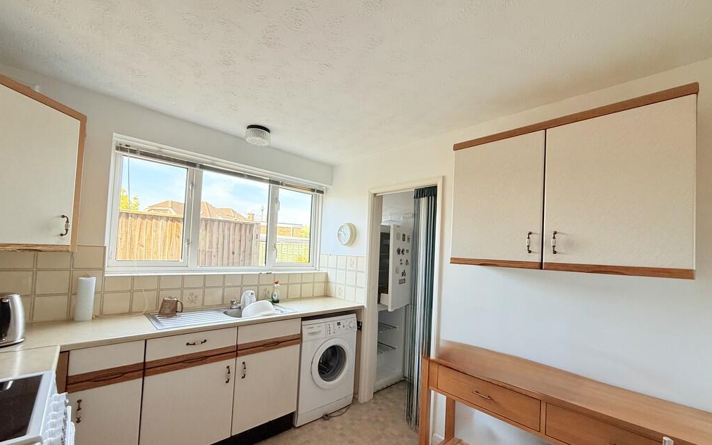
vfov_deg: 74.6
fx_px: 291
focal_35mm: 15
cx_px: 357
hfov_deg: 101.5
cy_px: 243
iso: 64
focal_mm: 2.22
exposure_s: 1/99
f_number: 2.2
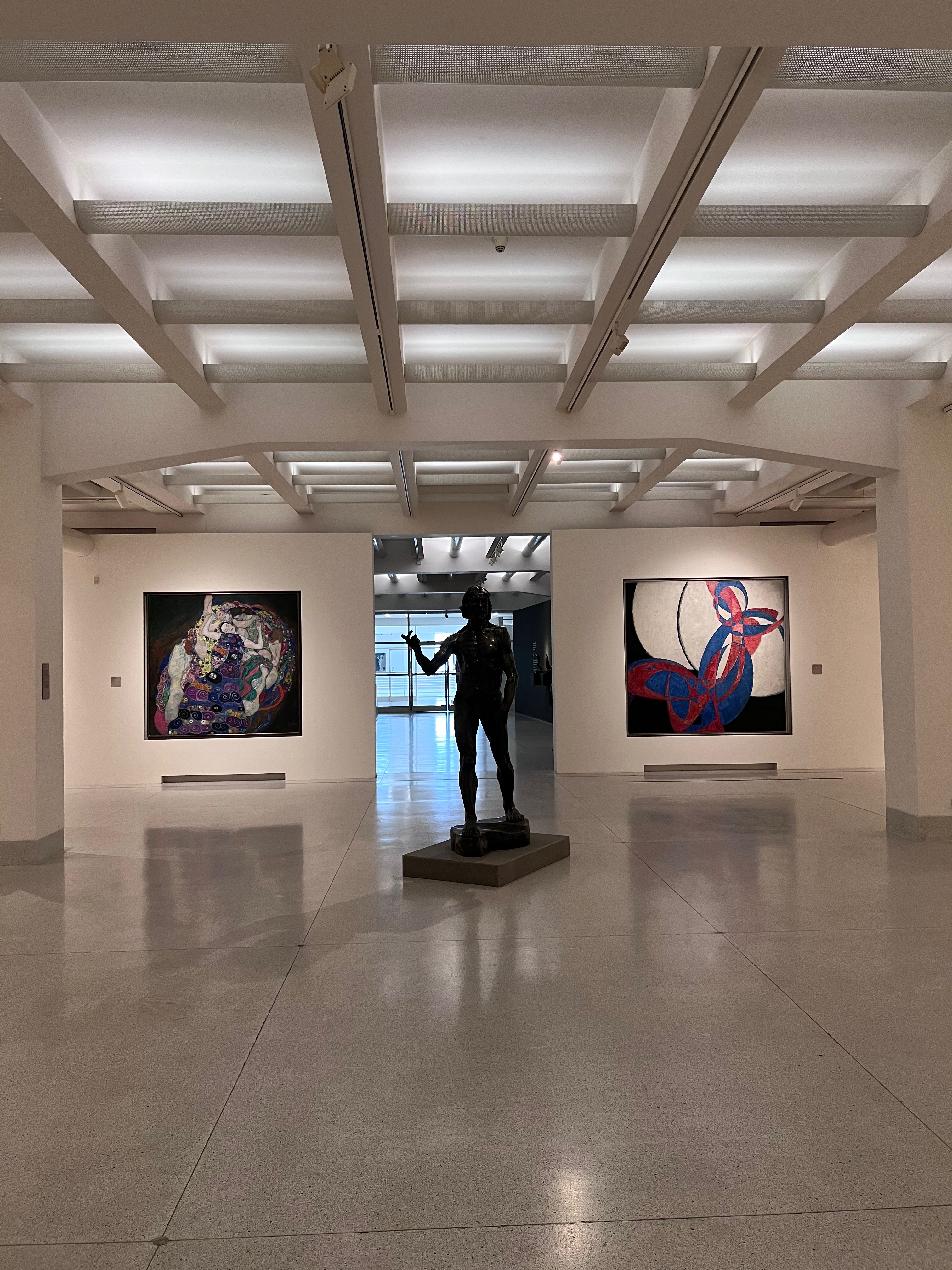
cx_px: 476
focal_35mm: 26
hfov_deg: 53.1
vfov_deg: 67.3
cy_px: 635
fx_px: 953
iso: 160
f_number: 1.5
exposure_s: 1/50
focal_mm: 5.7
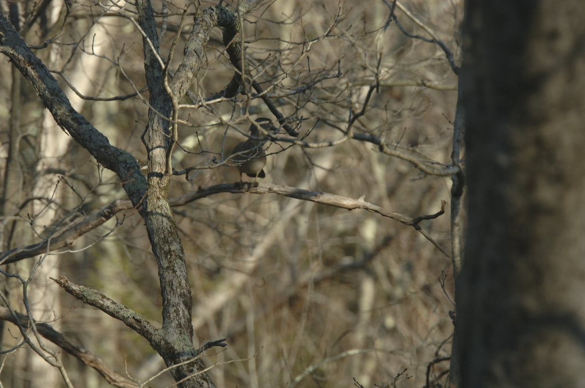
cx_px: 292
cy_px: 194
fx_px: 9738
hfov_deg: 3.4
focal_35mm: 600
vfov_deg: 2.3
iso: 400
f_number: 8.5
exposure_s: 1/320
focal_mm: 400
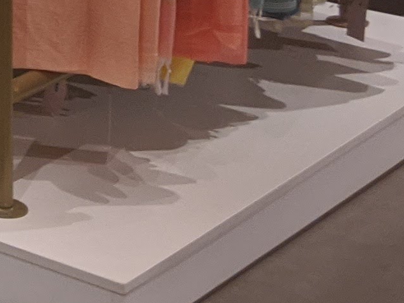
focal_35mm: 172
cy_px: -448
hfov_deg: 9.9
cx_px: -615
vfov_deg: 7.9
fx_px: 2008
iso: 71
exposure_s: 1/49.9
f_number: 1.8
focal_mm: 4.44
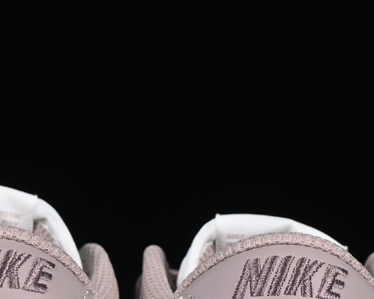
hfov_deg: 6.8
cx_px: 114
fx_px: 3166
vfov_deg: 5.4
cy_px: 301
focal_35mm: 286
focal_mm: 50
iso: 160
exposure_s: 1/80
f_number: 8
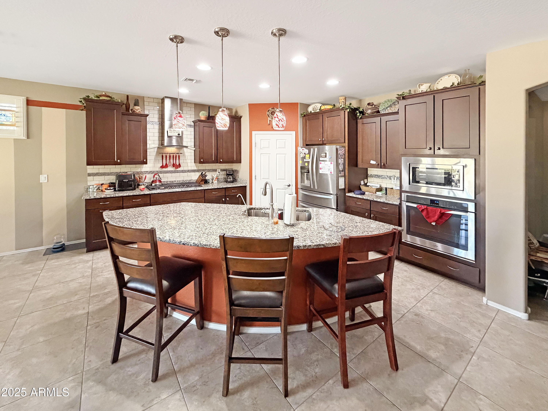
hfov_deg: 102.1
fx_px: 222
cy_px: 206
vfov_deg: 85.7
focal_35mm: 14
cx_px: 274
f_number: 2.2
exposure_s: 1/60
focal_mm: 2.22
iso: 640
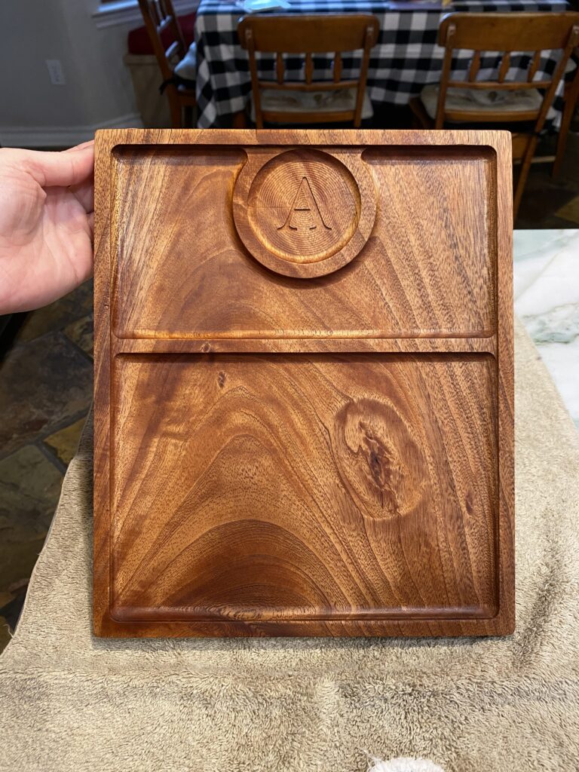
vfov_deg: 67.3
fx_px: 580
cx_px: 290
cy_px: 386
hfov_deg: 53.1
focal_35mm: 26
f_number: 1.8
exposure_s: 1/59
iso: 200
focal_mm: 4.25
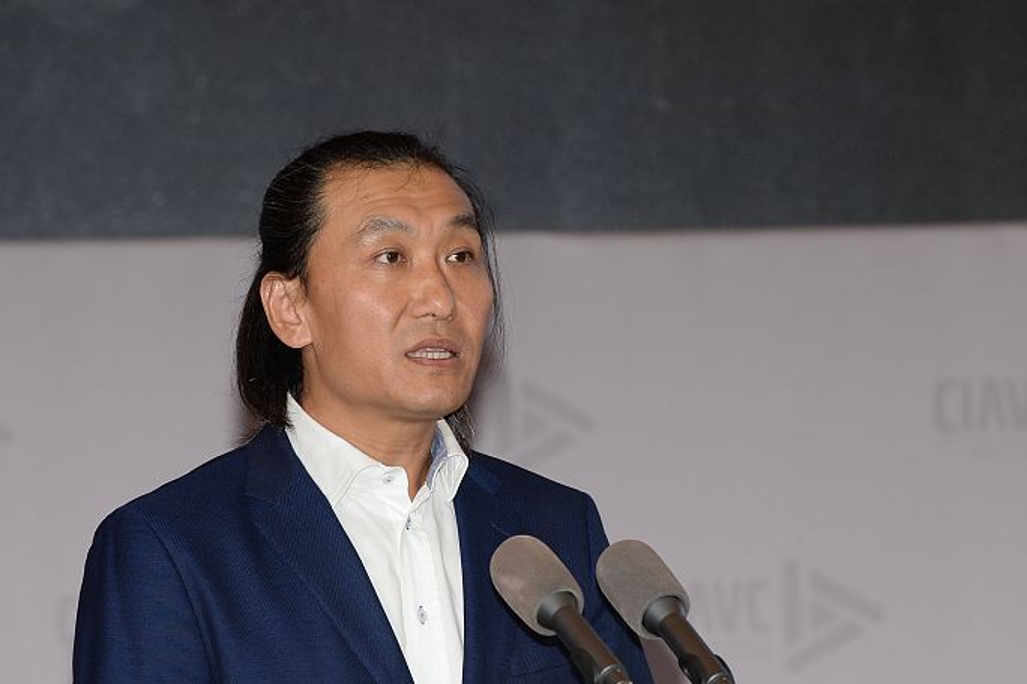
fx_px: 9756
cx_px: 515
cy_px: 472
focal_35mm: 342
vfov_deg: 4.0
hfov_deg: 6.0
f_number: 5
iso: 640
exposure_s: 1/200
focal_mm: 195
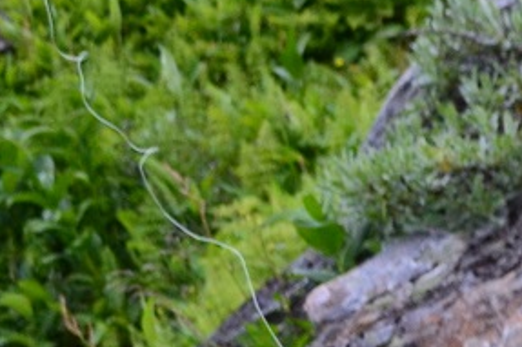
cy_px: 331
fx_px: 2666
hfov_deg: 9.7
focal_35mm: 184
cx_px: 1322
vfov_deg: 7.4
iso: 800
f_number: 4.5
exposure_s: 1/60
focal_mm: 22
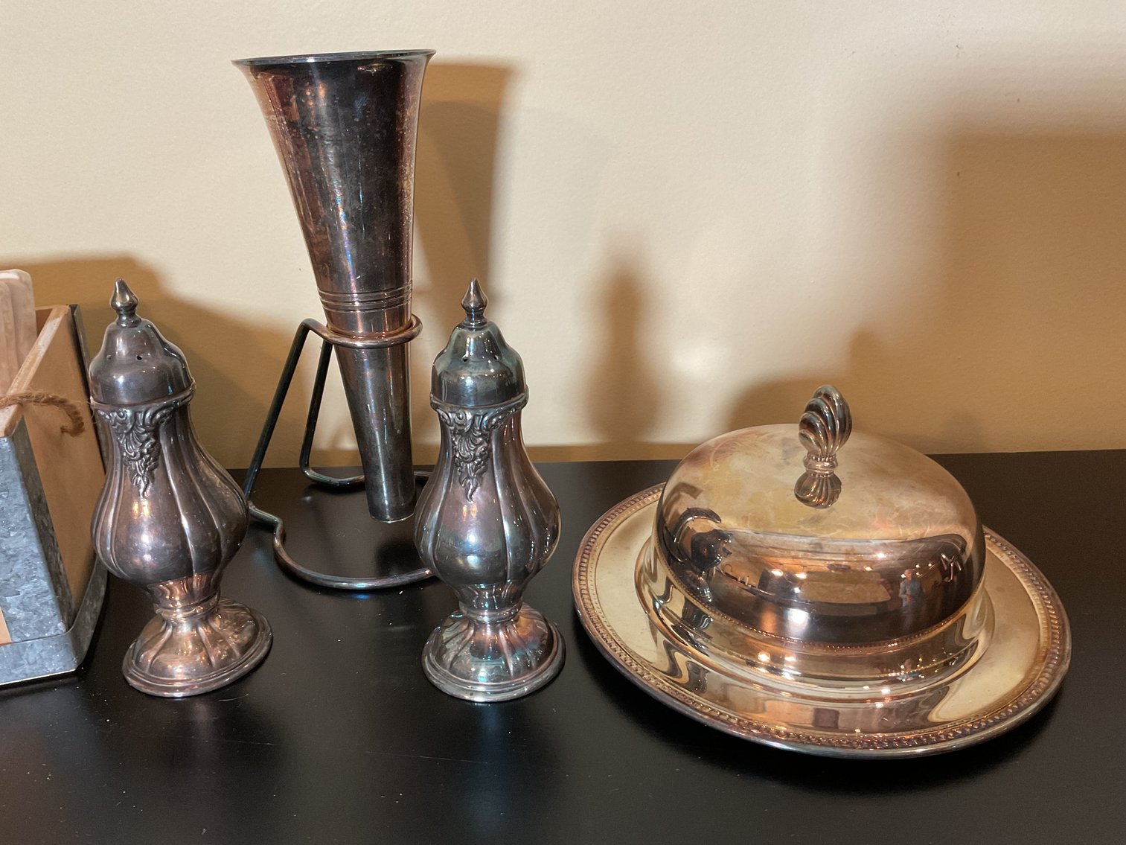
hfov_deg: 61.7
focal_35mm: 29
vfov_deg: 48.2
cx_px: 563
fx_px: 943
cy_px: 422
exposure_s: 1/60
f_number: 1.8
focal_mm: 3
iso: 125
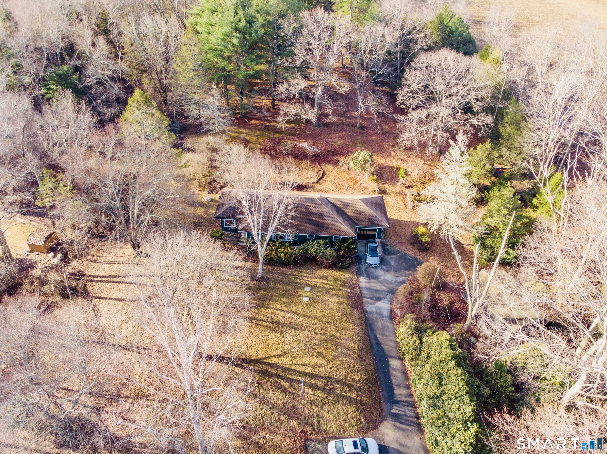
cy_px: 227
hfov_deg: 71.6
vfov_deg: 56.8
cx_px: 304
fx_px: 421
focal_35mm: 24
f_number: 2.8
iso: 100
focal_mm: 4.5
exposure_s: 1/140
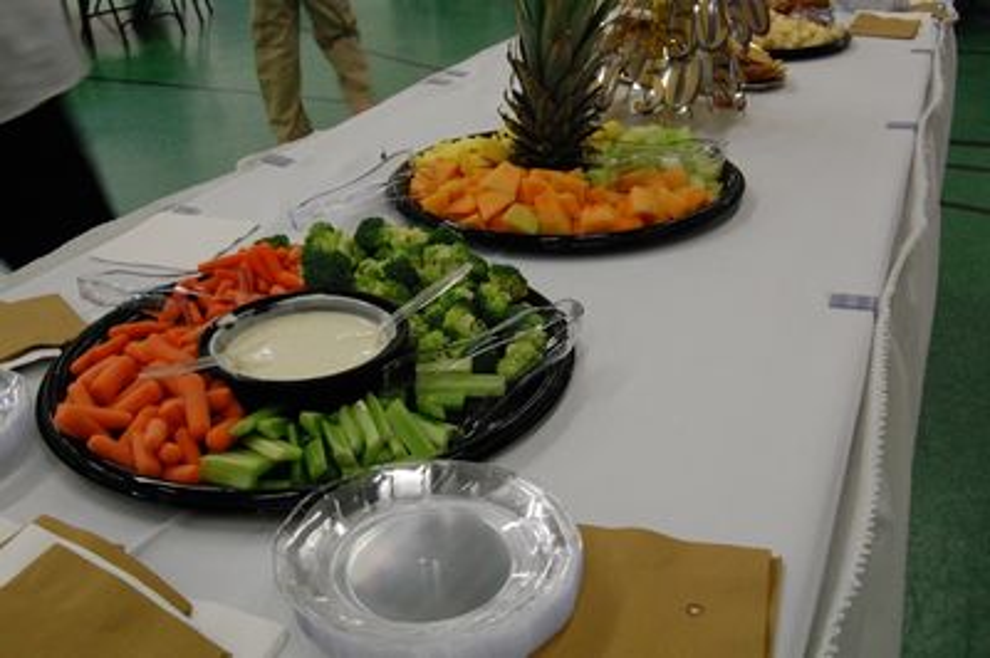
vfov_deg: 36.8
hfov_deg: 53.2
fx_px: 989
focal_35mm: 36
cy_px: 329
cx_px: 495
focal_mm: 24
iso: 1600
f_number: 8
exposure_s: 1/30
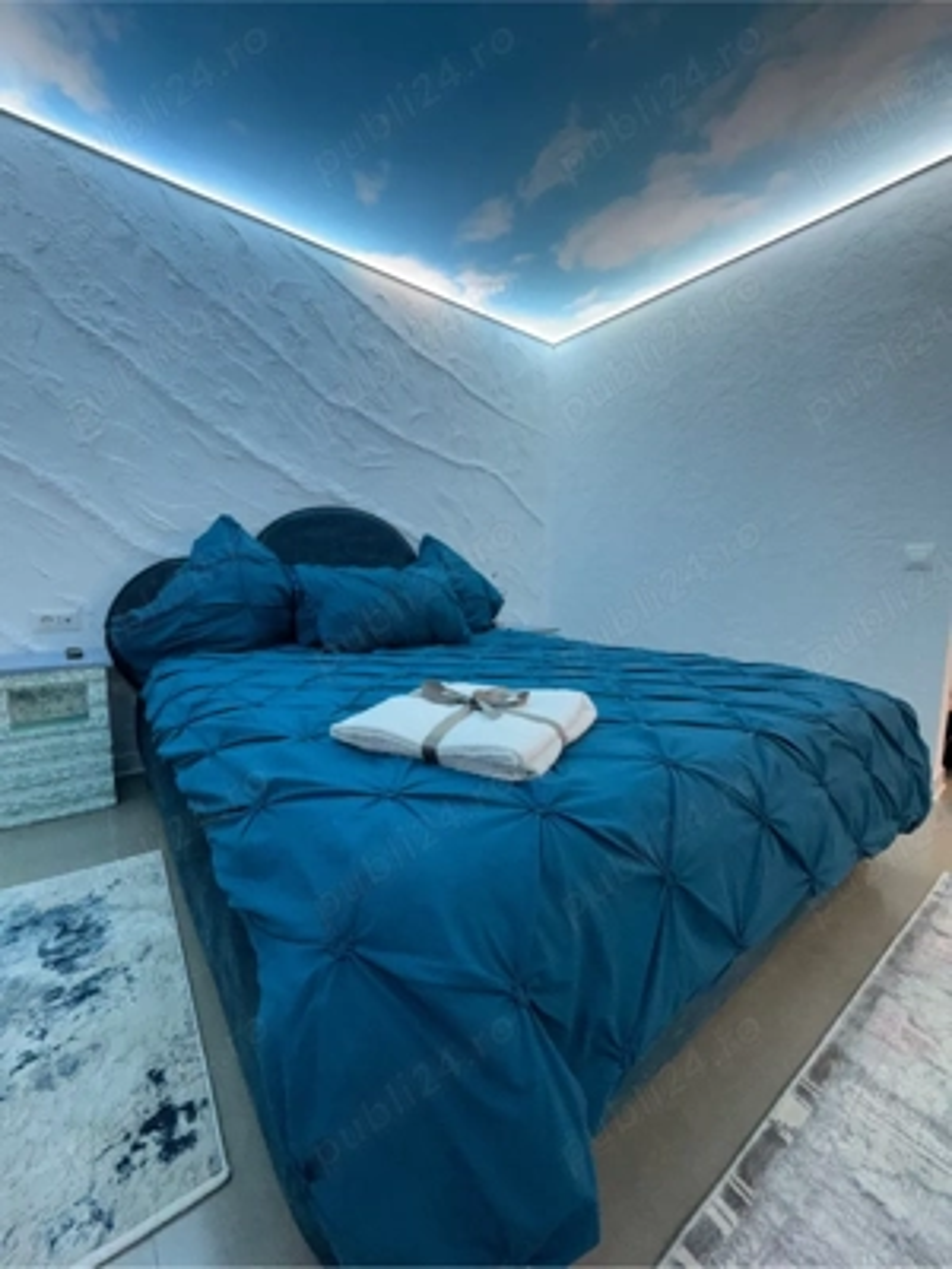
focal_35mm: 14
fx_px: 513
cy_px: 634
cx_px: 476
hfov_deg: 85.7
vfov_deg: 102.1
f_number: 2.2
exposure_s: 1/100
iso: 160
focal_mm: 2.22
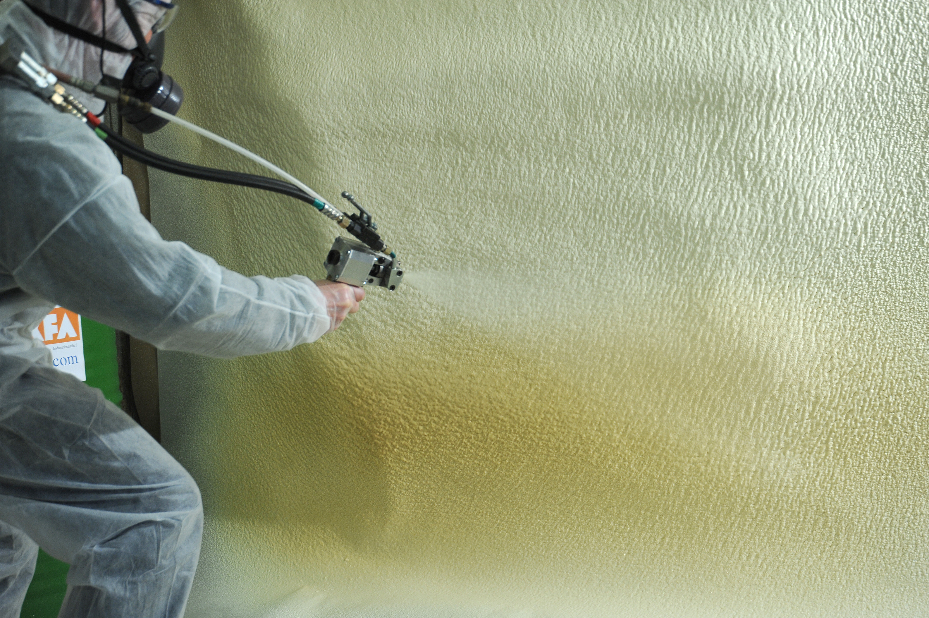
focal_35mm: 52
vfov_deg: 26.0
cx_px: 464
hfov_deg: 38.2
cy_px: 309
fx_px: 1341
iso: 640
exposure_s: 1/200
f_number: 7.1
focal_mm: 52
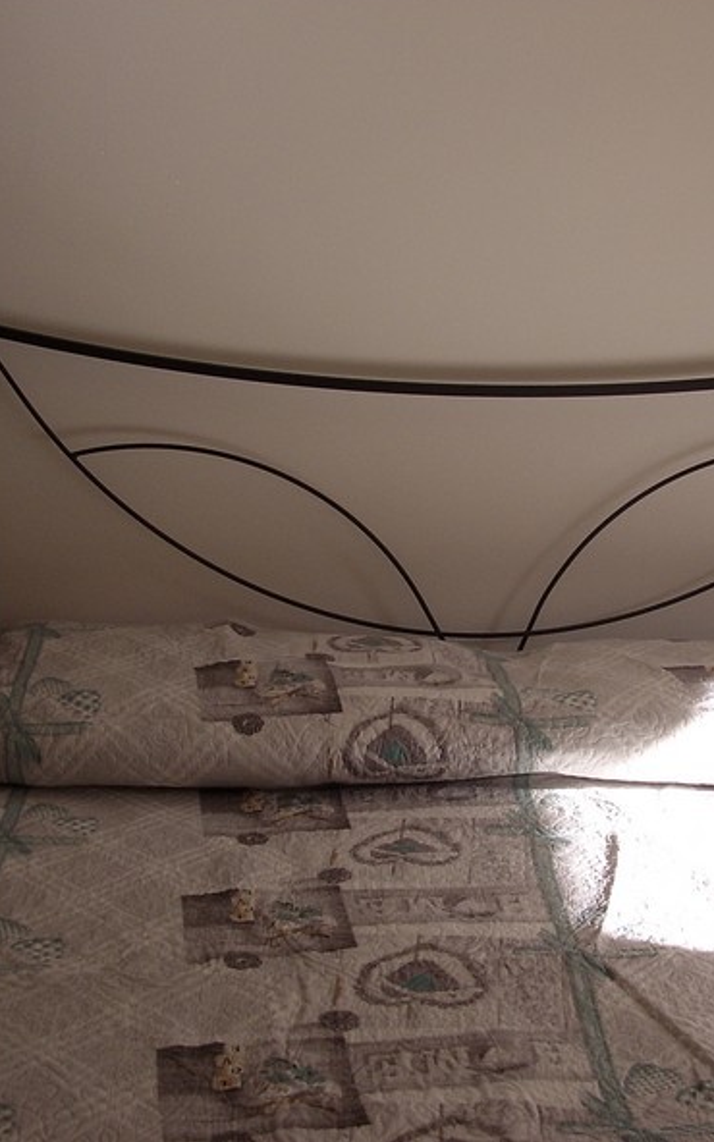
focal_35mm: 43
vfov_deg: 46.2
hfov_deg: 29.5
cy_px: 565
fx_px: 1339
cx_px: 506
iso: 71
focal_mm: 5.8
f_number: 4.1
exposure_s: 1/148
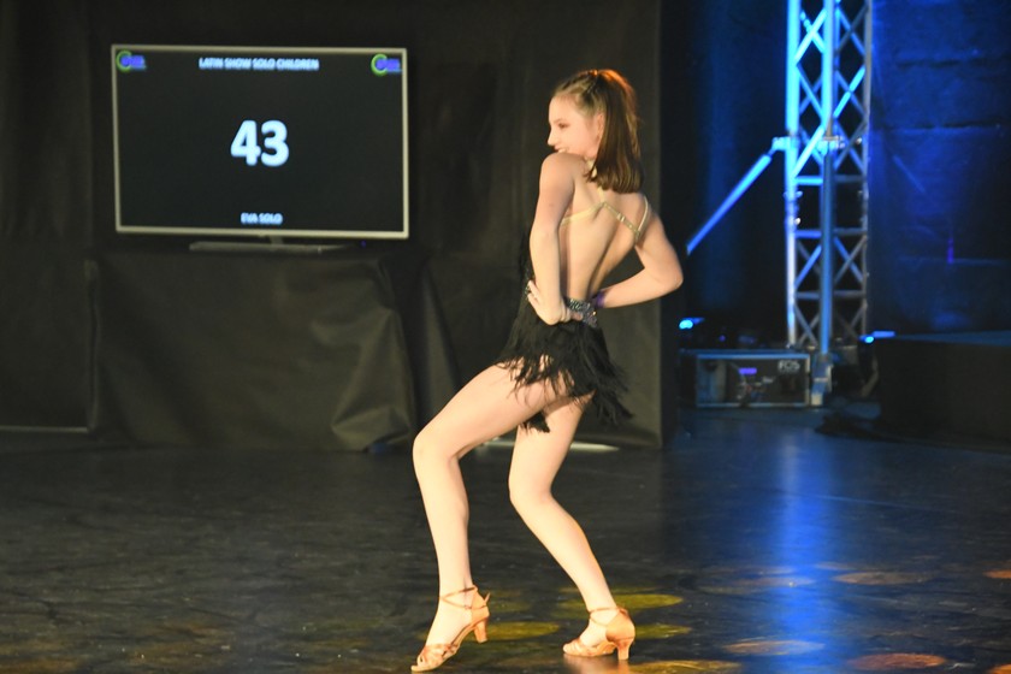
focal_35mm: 183
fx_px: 5139
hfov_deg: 11.2
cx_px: 506
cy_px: 337
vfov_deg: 7.5
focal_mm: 122
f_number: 5.6
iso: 6400
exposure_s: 1/200
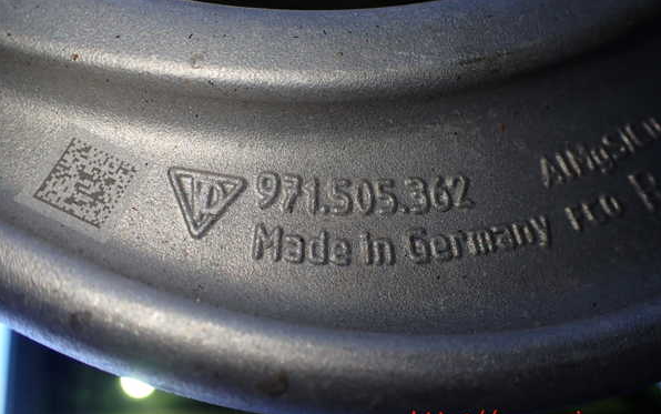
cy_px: 186
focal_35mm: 32
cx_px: 329
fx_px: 577
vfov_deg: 39.4
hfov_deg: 59.6
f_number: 2.3
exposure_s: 1/160
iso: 100
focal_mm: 5.4
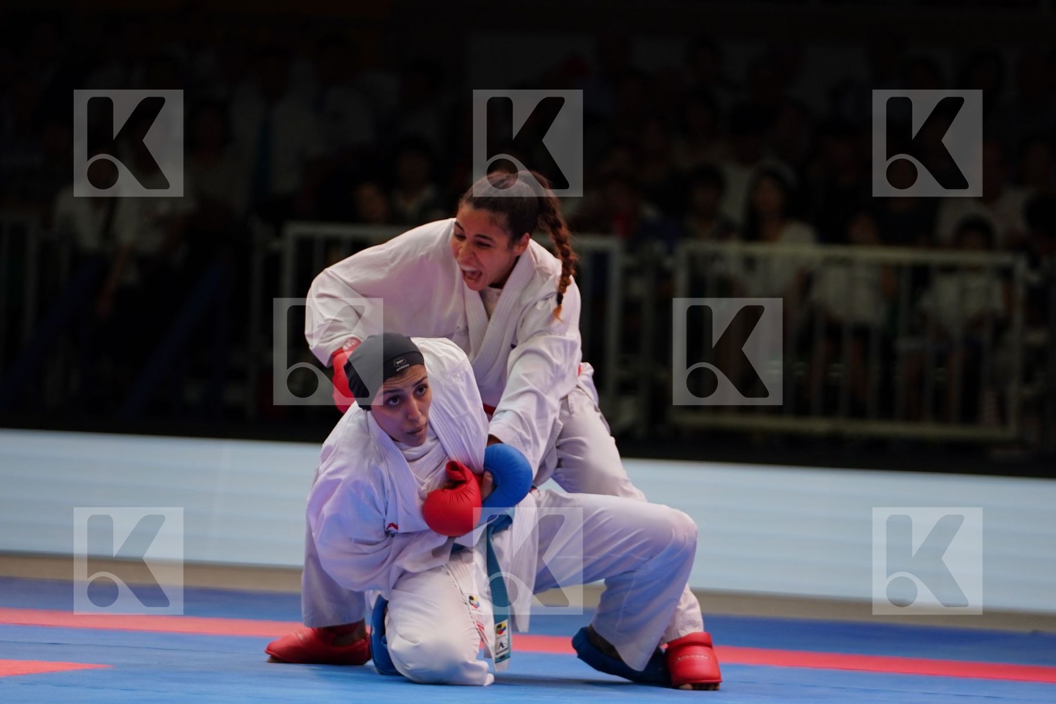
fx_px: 6981
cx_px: 528
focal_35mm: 238
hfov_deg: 8.7
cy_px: 352
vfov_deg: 5.8
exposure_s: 1/1000
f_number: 2.8
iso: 640
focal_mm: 158
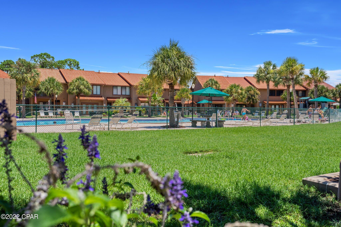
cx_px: 170
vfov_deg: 40.0
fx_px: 313
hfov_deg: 57.2
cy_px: 114
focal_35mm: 33
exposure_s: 1/1000
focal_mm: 33
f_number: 8
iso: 500
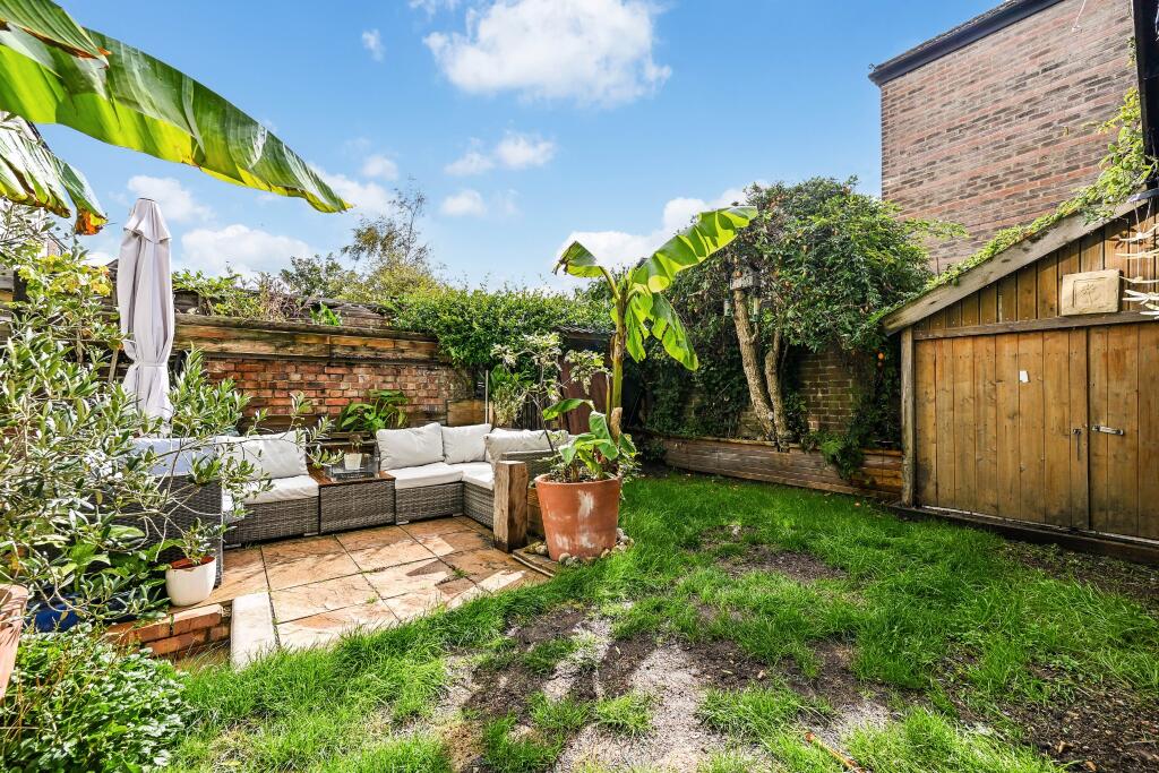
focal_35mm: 14
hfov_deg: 104.2
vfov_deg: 81.2
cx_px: 580
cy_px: 386
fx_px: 451
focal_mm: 14
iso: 100
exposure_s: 1/160
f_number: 8
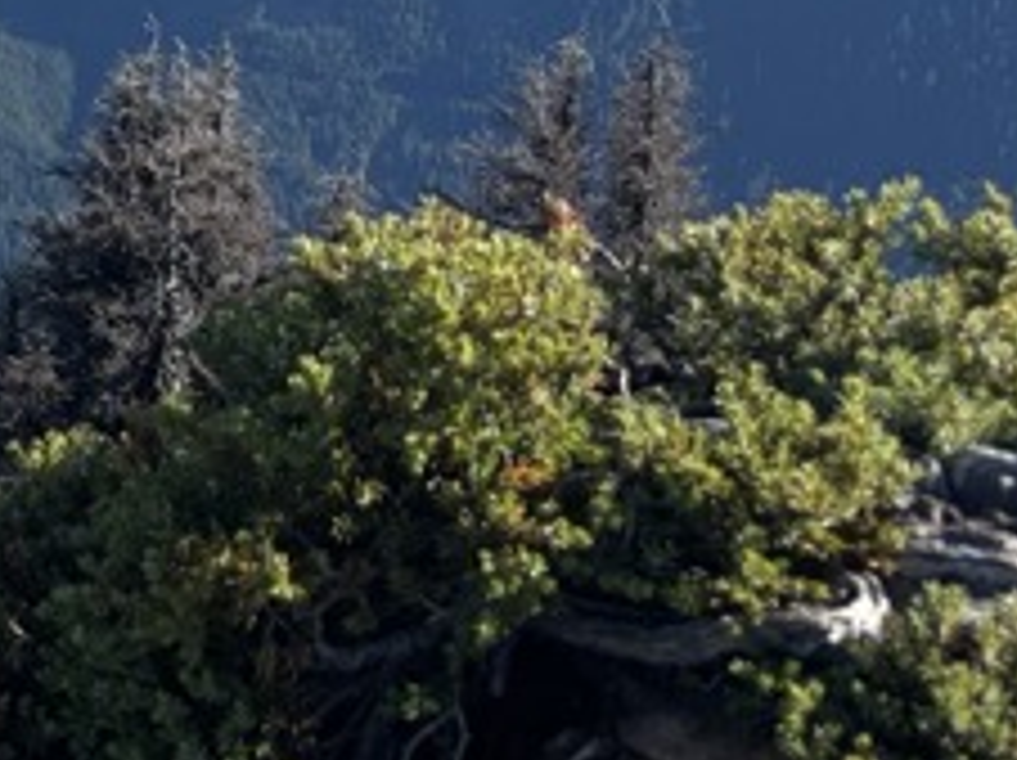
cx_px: -1058
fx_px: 3463
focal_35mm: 118
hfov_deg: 13.9
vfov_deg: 12.2
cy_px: -202
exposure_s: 1/2513
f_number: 1.6
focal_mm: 5.96
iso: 50
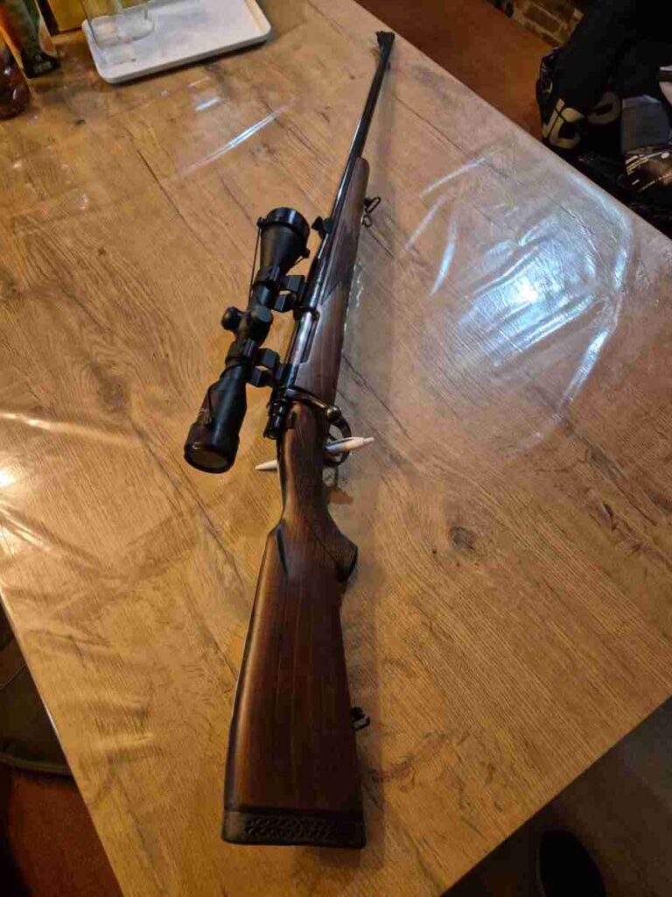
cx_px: 336
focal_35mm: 23
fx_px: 595
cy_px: 448
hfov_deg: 58.9
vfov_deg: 73.9
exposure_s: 1/100
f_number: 1.8
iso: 800
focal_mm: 5.4
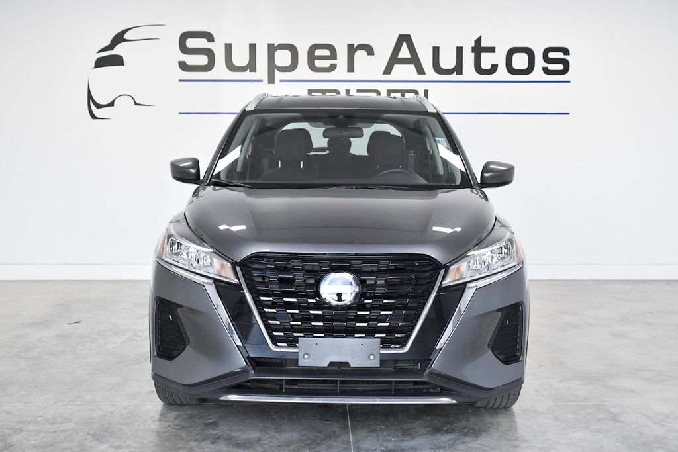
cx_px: 339
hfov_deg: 42.7
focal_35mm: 46
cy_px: 226
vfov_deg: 29.3
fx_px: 866
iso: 2000
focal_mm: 31
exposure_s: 1/1000
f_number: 4.5
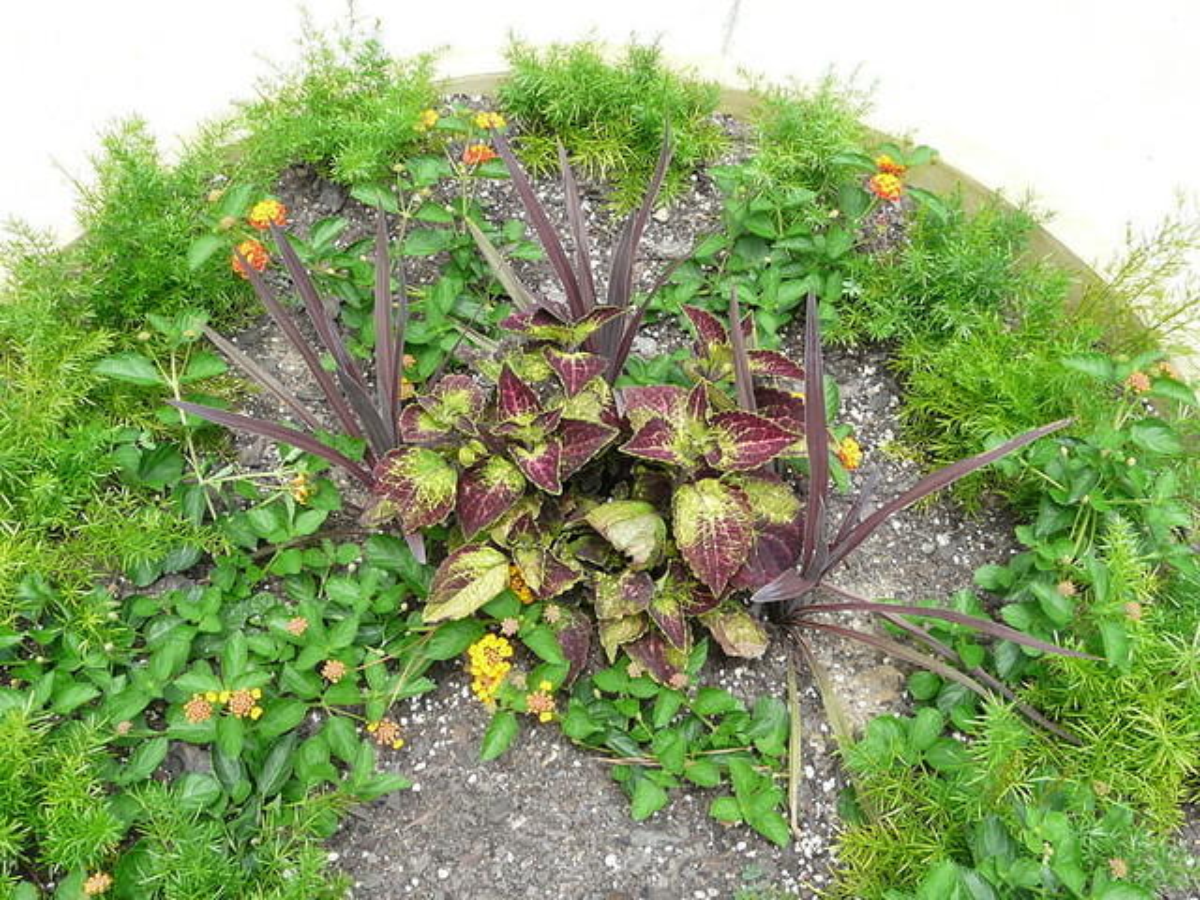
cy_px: 450
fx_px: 1248
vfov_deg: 39.7
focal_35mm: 36
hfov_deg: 51.4
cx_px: 600
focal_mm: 4.6
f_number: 4
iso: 100
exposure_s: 1/160
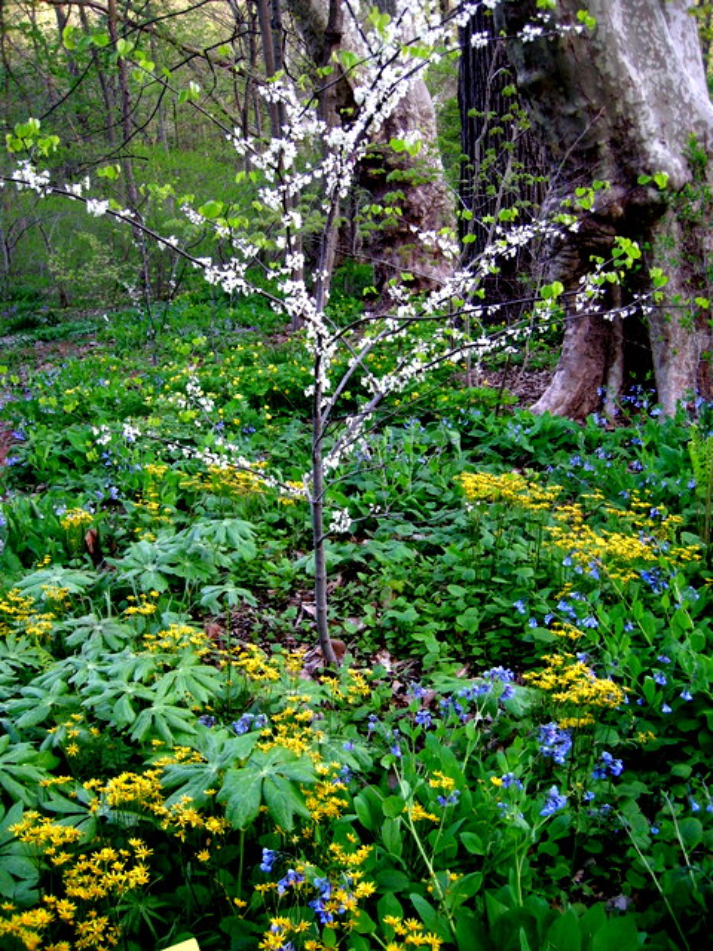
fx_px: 989
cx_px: 356
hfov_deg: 39.7
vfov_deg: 51.4
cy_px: 476
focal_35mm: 36
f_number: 2.7
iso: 101
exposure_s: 1/51.4
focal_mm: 7.5
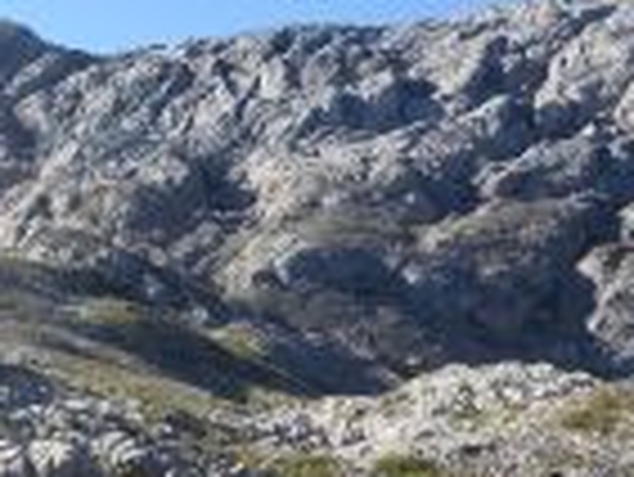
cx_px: -18
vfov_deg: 20.6
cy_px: 351
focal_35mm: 71
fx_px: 1301
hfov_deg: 25.8
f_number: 3.3
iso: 80
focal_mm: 4.3
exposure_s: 1/500
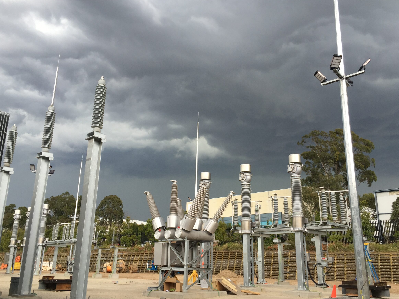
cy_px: 154
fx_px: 369
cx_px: 214
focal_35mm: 32
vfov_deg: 44.2
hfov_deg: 56.8
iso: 32
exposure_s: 1/249
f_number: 2.2
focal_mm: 4.15
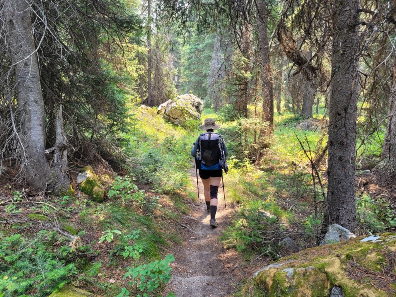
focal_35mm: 26
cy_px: 148
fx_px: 297
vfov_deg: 53.1
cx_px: 198
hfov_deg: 67.3
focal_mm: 5.4
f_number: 1.8
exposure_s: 1/119
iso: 50
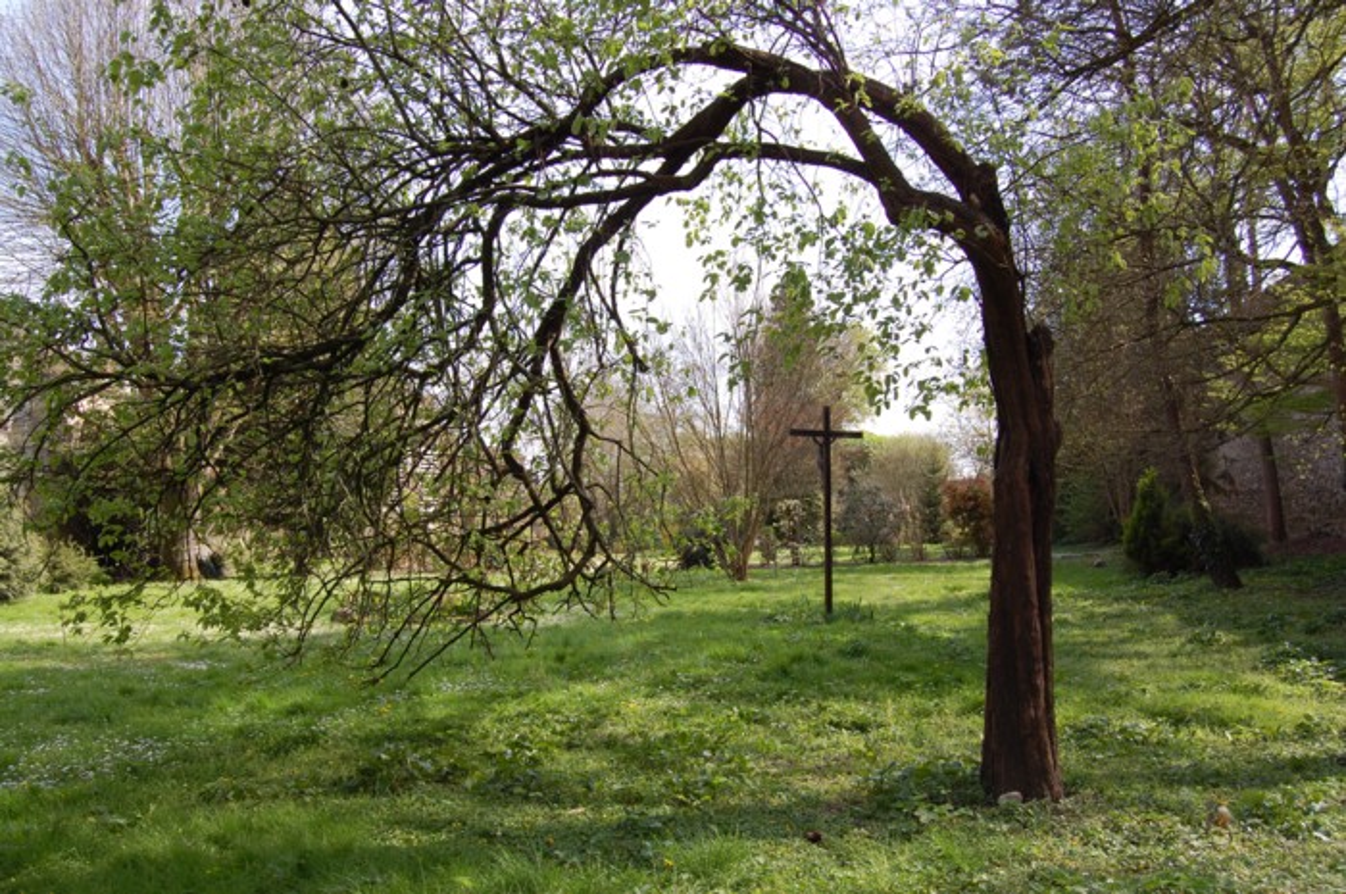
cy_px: 447
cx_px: 673
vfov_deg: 39.9
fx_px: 1232
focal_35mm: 33
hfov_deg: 57.3
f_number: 7.1
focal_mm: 22
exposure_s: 1/200
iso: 200
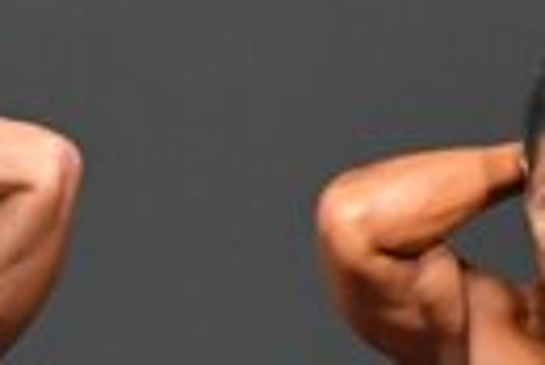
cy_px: 910
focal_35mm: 2049
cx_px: -103
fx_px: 31054
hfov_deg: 1.0
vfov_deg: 0.7
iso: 5000
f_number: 5.6
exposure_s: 1/400
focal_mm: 230
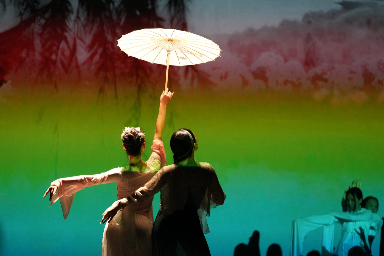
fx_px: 1333
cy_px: 128
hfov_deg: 16.4
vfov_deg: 11.0
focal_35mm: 125
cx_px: 192
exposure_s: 1/500
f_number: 2.8
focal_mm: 125
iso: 5000
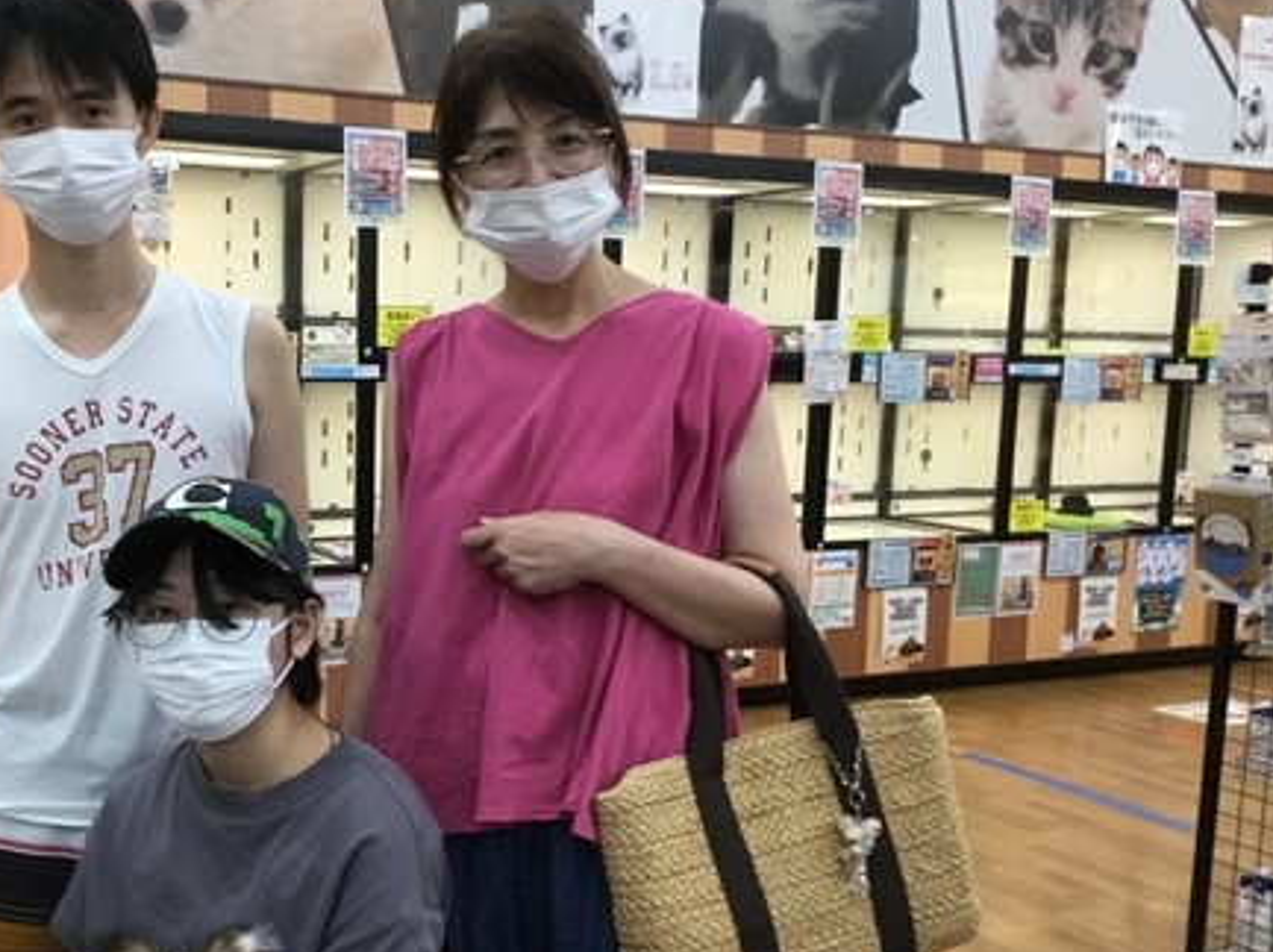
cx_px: 426
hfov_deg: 43.3
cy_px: 573
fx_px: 1580
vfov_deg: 33.4
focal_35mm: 43
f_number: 2.4
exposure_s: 1/33
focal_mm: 3.3
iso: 64
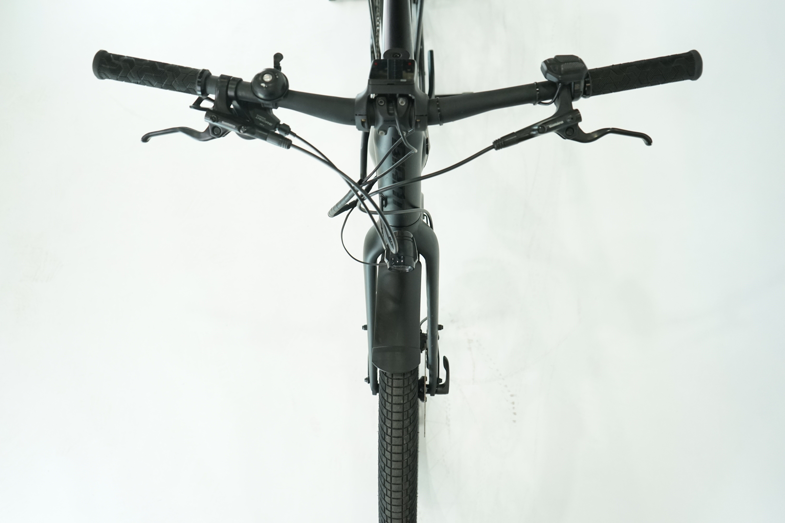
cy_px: 262
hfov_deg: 57.2
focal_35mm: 33
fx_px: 720
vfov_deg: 40.0
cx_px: 392
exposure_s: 1/200
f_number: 5
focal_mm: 33
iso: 1600
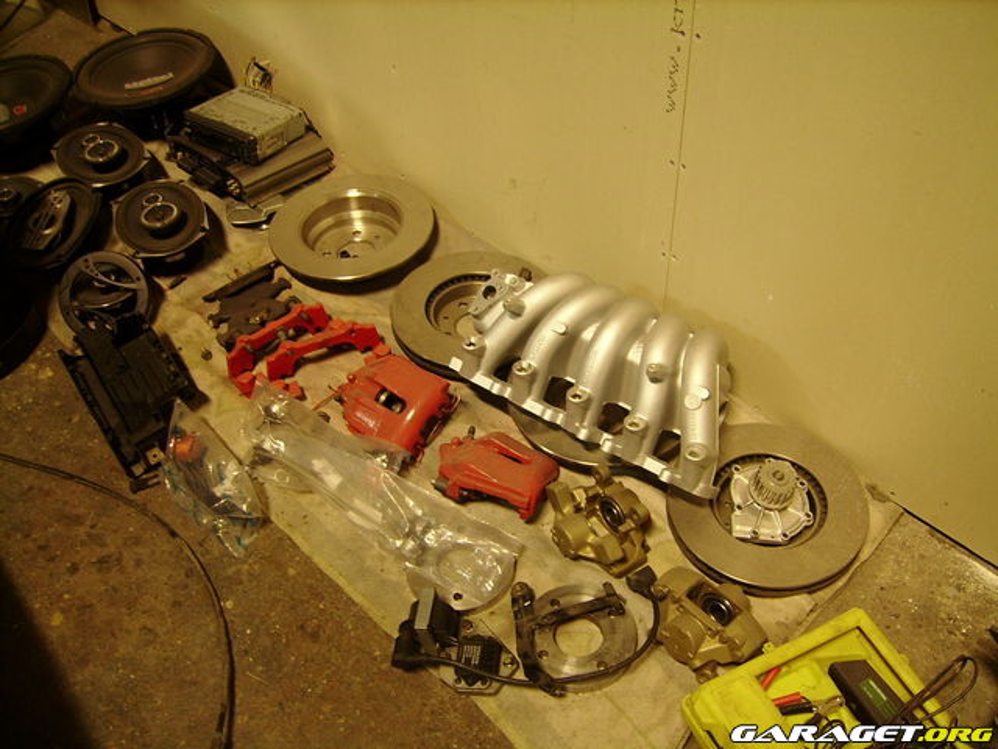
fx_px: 1009
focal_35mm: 35
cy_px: 374
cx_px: 499
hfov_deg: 52.6
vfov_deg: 40.7
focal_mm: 5.95
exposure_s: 1/2
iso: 100
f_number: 2.8
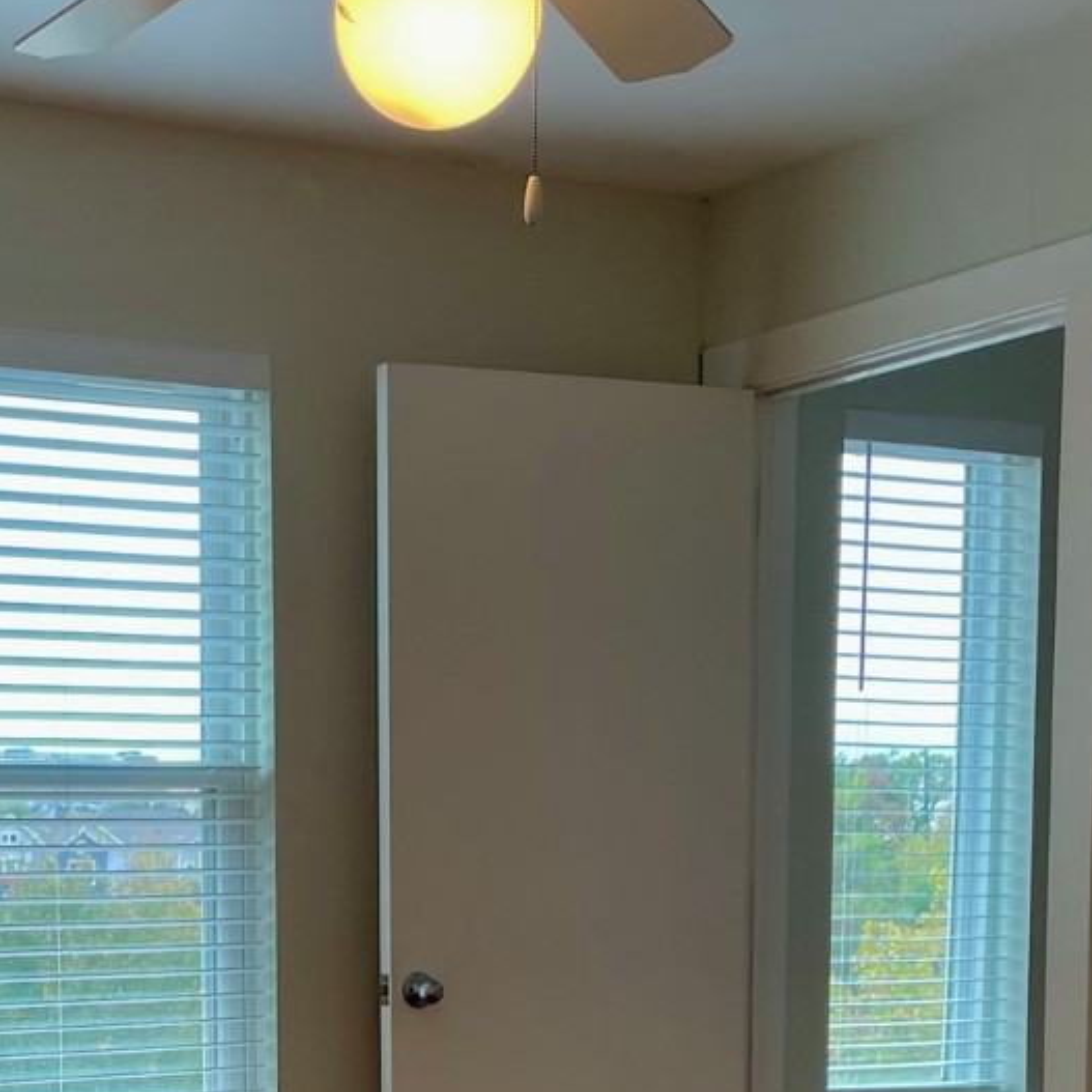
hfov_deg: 25.3
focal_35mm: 67
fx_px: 2391
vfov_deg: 24.3
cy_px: 1150
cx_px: 228
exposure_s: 1/120
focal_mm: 4.2
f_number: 1.6
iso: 40
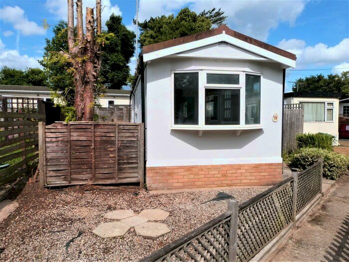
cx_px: 174
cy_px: 131
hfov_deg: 69.4
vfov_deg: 54.9
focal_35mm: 25
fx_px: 252
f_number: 5.6
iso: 100
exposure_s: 1/640
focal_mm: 4.5
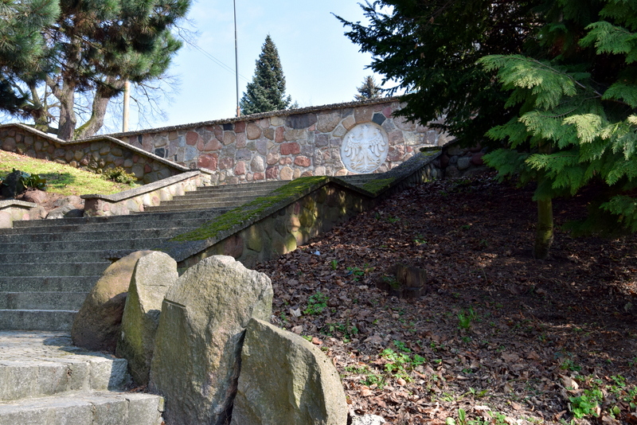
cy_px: 212
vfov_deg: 34.2
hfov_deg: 49.5
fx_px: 690
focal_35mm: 39
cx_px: 318
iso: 400
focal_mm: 26
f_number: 10
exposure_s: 1/200
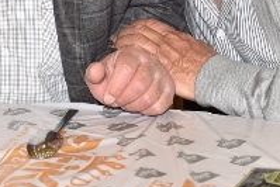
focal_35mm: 193
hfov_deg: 10.6
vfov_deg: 7.0
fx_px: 1502
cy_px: -102
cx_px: 127
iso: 400
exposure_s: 1/80
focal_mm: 60
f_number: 4.5
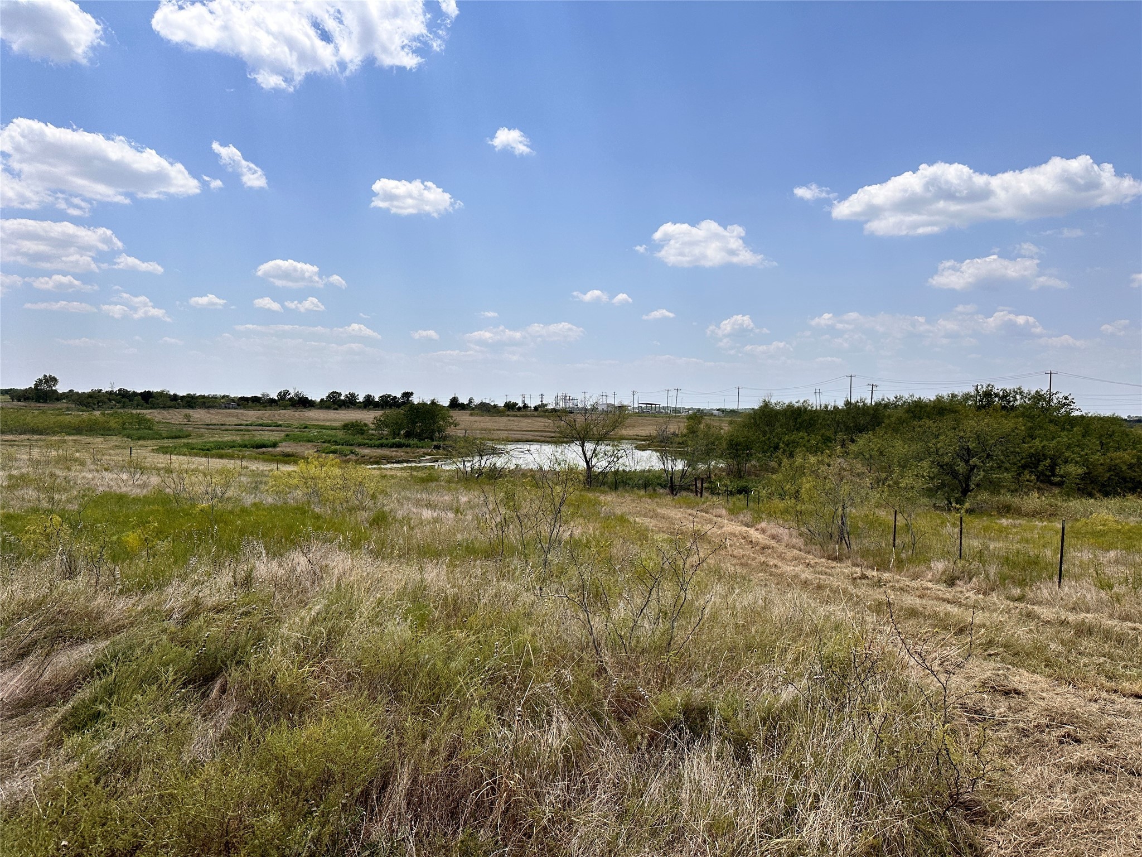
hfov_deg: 71.6
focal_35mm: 24
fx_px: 792
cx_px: 571
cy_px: 428
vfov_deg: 56.8
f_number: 1.78
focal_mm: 6.86
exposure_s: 1/8197
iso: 80
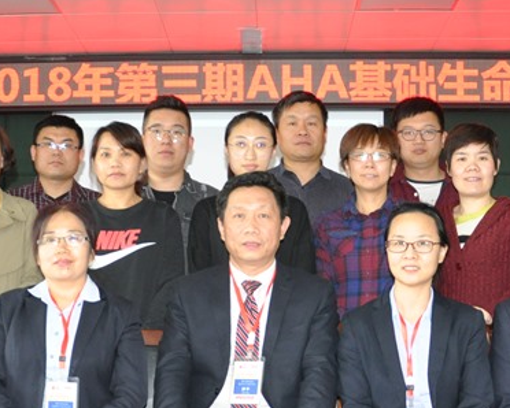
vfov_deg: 22.3
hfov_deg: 27.8
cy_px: 300
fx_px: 1027
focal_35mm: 68
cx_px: 212
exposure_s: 1/60
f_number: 3.5
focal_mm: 18
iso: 800
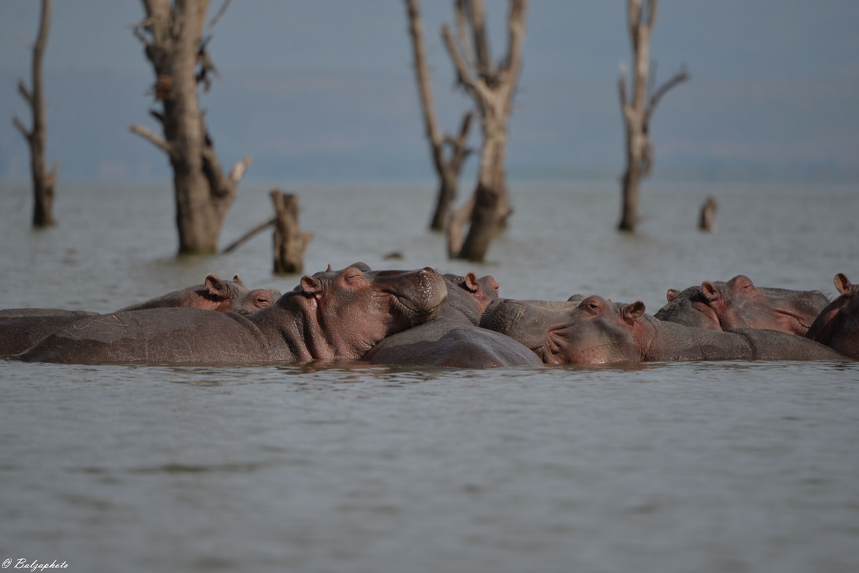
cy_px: 286
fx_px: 9547
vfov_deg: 3.4
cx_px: 430
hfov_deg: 5.2
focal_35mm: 400
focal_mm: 400
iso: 100
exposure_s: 1/1000
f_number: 5.6
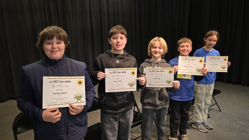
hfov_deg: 71.9
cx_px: 125
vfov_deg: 44.4
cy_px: 72
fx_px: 172
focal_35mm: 26
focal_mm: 6.3
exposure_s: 1/120
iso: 200
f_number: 1.7
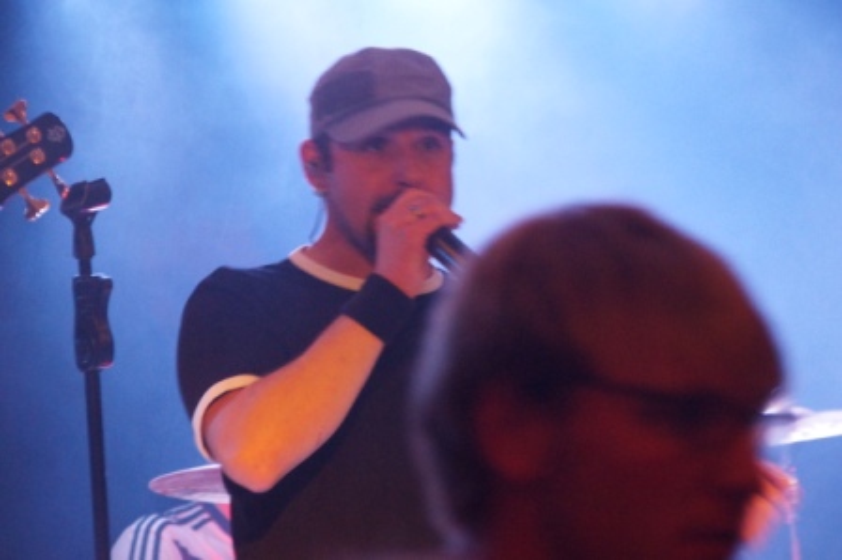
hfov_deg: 9.2
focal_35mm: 225
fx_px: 5258
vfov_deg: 6.1
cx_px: 421
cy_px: 280
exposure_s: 1/30
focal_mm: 150
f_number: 6.3
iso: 3200
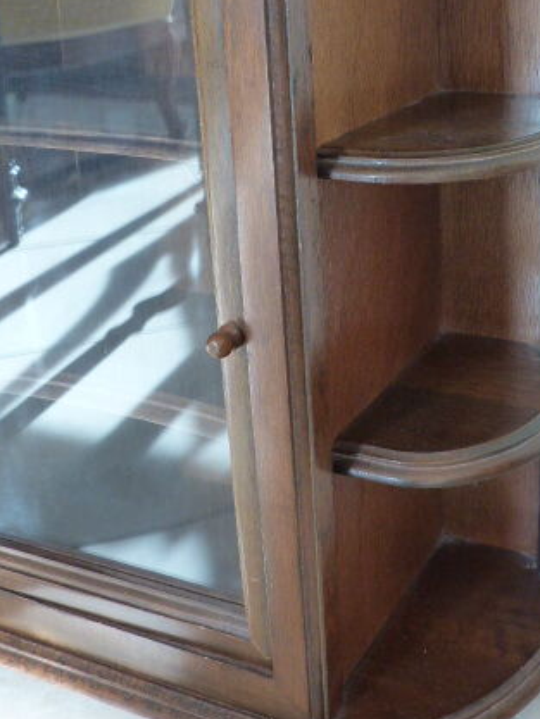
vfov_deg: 40.8
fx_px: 956
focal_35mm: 46
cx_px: 400
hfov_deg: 31.0
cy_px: 257
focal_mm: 5.5
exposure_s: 1/50
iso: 400
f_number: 2.8
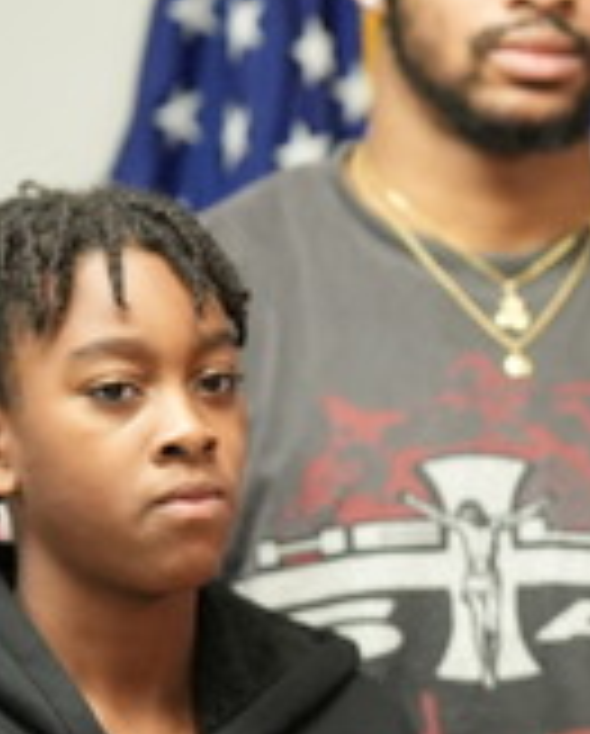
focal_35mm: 416
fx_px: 9055
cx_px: 1063
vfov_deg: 4.6
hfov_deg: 3.7
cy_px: 387
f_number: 1.4
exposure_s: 1/640
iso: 2000
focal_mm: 85
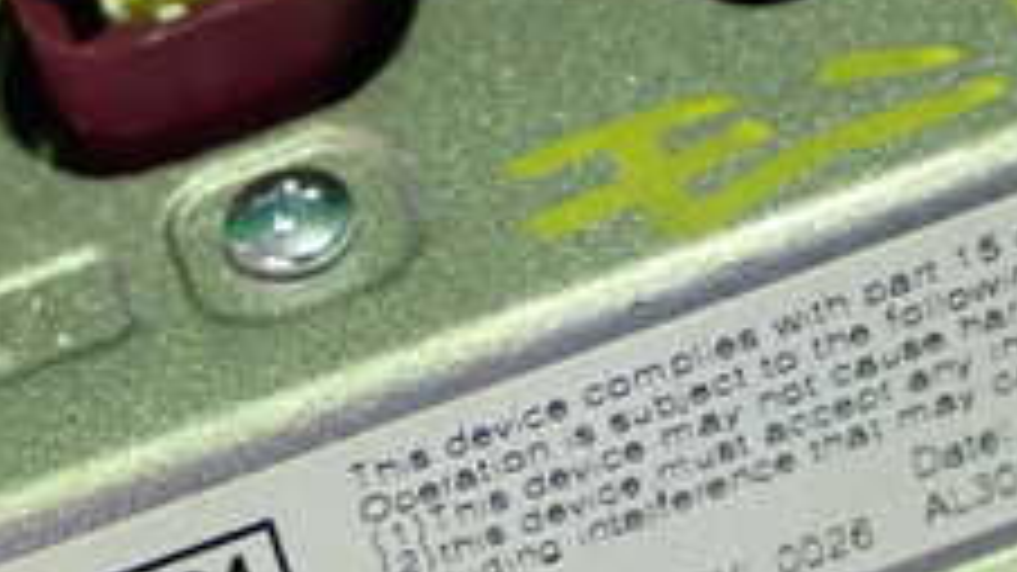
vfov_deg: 8.9
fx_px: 3667
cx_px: 328
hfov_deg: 15.8
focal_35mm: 136
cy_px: 586
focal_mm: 8.4
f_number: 3.1
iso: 800
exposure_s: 1/40
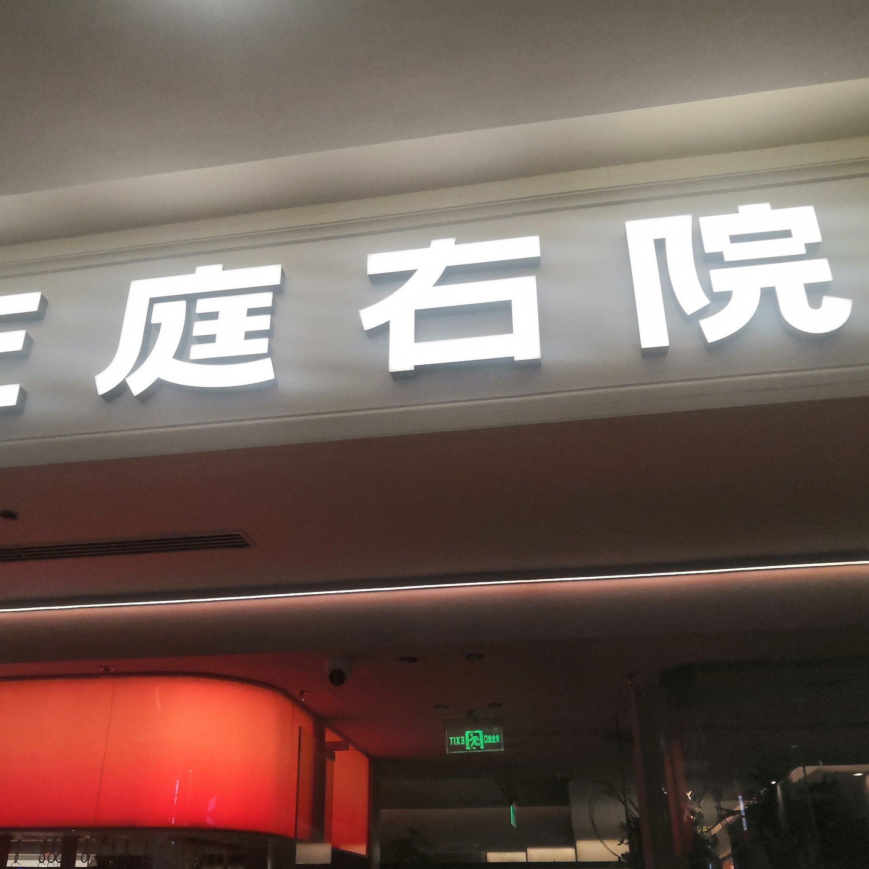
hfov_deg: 51.0
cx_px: 397
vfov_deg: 51.1
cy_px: 436
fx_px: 909
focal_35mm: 32
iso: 400
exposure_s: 1/909
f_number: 1.8
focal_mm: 3.95
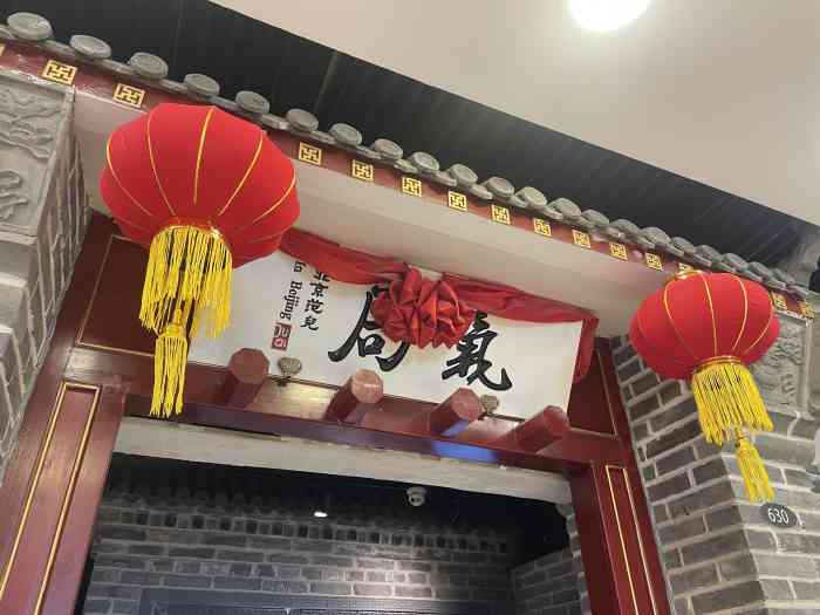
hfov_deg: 67.3
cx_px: 410
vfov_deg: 53.1
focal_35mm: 26
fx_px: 616
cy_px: 308
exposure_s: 1/50
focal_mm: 4.2
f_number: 1.6
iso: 125
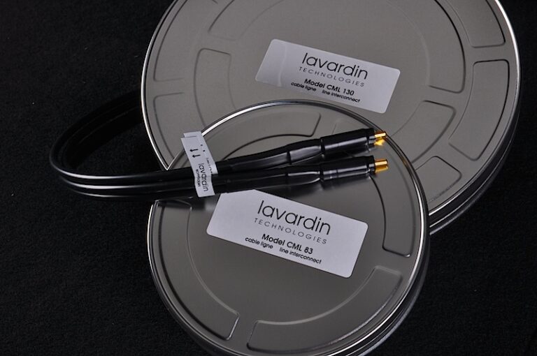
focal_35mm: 82
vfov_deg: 16.5
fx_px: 1229
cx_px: 268
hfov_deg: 24.6
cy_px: 178
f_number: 20
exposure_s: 1/80
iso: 200
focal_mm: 55
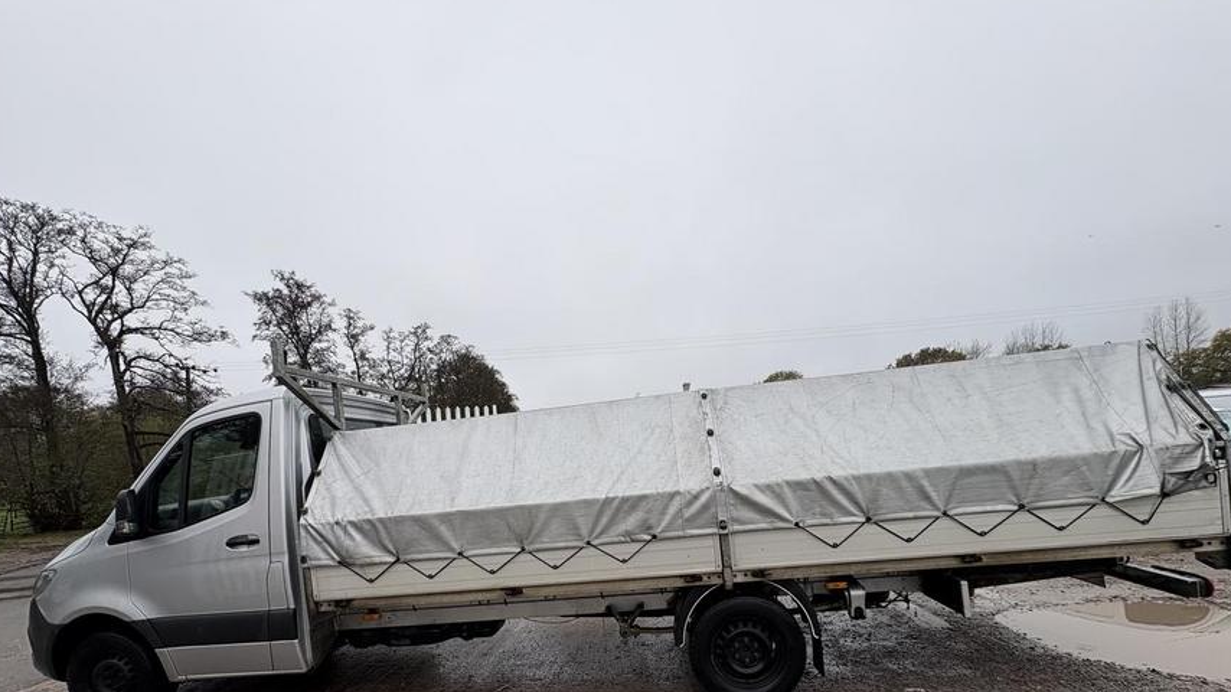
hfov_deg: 99.4
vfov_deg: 65.2
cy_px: 466
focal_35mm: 16
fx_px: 522
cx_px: 607
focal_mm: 2.22
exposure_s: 1/394
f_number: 2.2
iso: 40
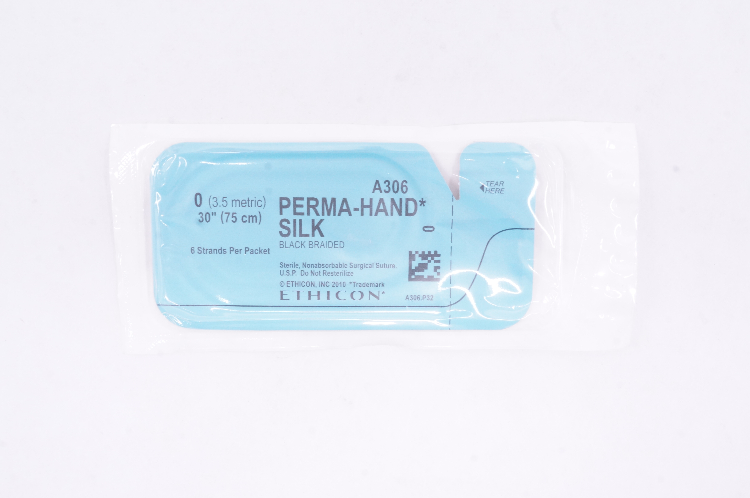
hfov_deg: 46.4
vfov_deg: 31.8
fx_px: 874
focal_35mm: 42
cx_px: 375
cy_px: 249
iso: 1600
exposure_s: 1/20
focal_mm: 28
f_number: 16
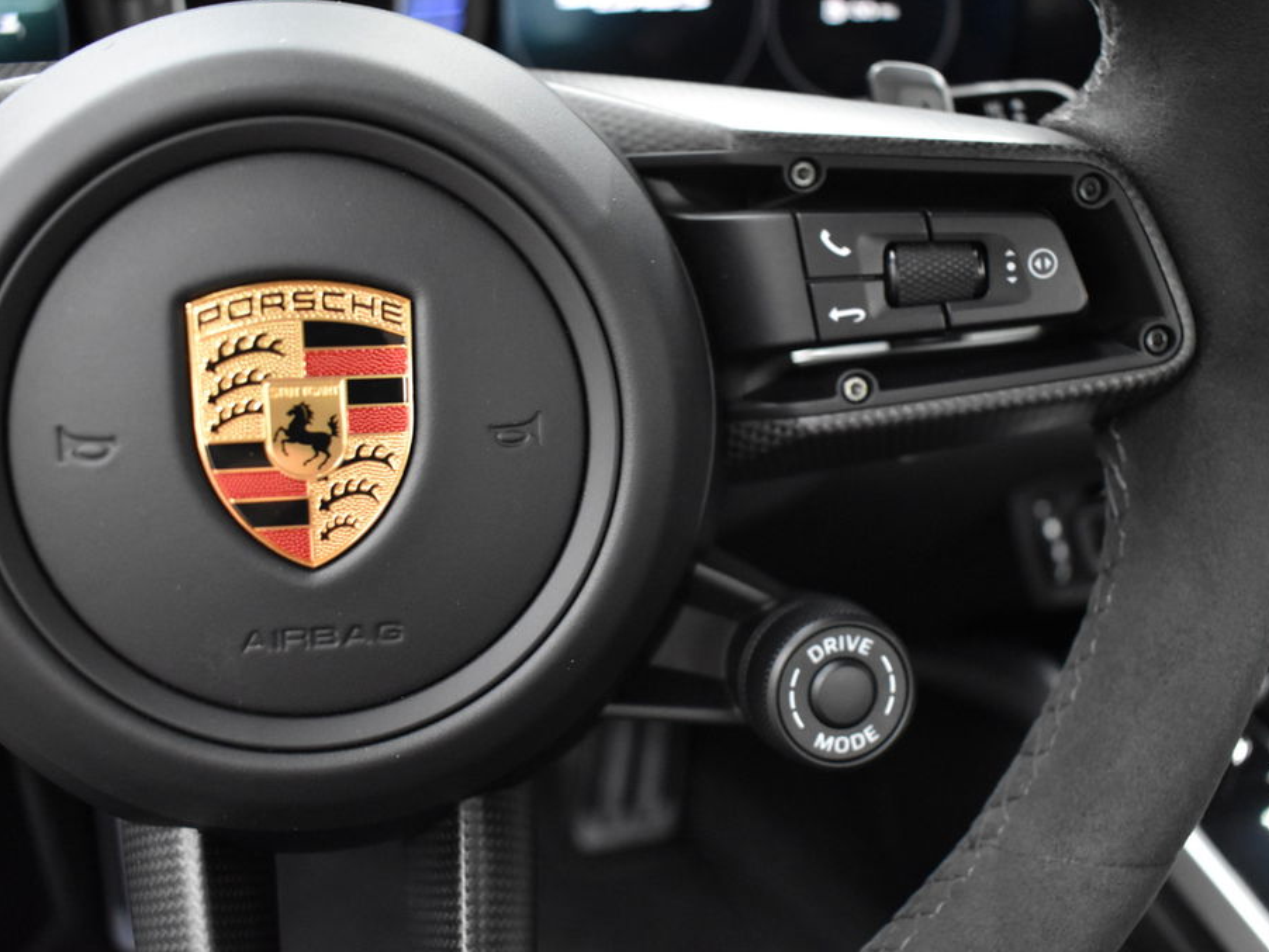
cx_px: 671
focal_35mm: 36
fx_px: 1320
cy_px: 475
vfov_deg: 39.7
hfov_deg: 51.3
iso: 3200
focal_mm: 22
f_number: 3.8
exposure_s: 1/30
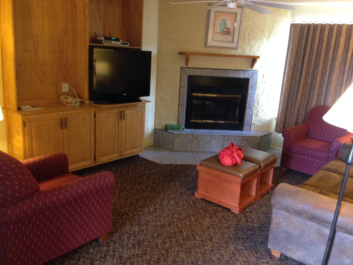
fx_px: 337
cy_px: 132
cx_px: 176
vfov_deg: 42.9
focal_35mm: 33
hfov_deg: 55.4
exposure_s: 1/15
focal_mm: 4.12
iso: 400
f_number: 2.4
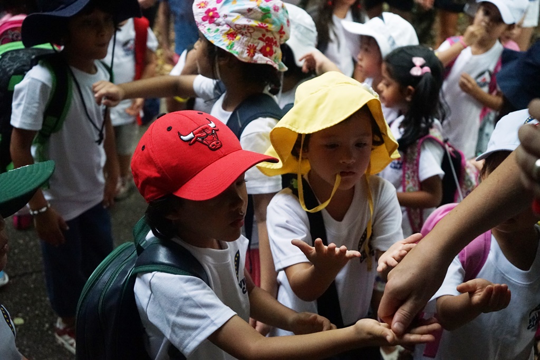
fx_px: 630
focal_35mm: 42
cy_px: 180
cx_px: 270
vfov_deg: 31.9
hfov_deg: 46.4
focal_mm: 42
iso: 6400
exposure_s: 1/200
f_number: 4.5
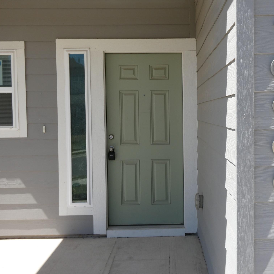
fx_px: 394
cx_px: 165
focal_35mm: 44
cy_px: 138
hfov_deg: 38.2
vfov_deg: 38.3
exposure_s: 1/500
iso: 80
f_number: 3.7
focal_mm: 6.7
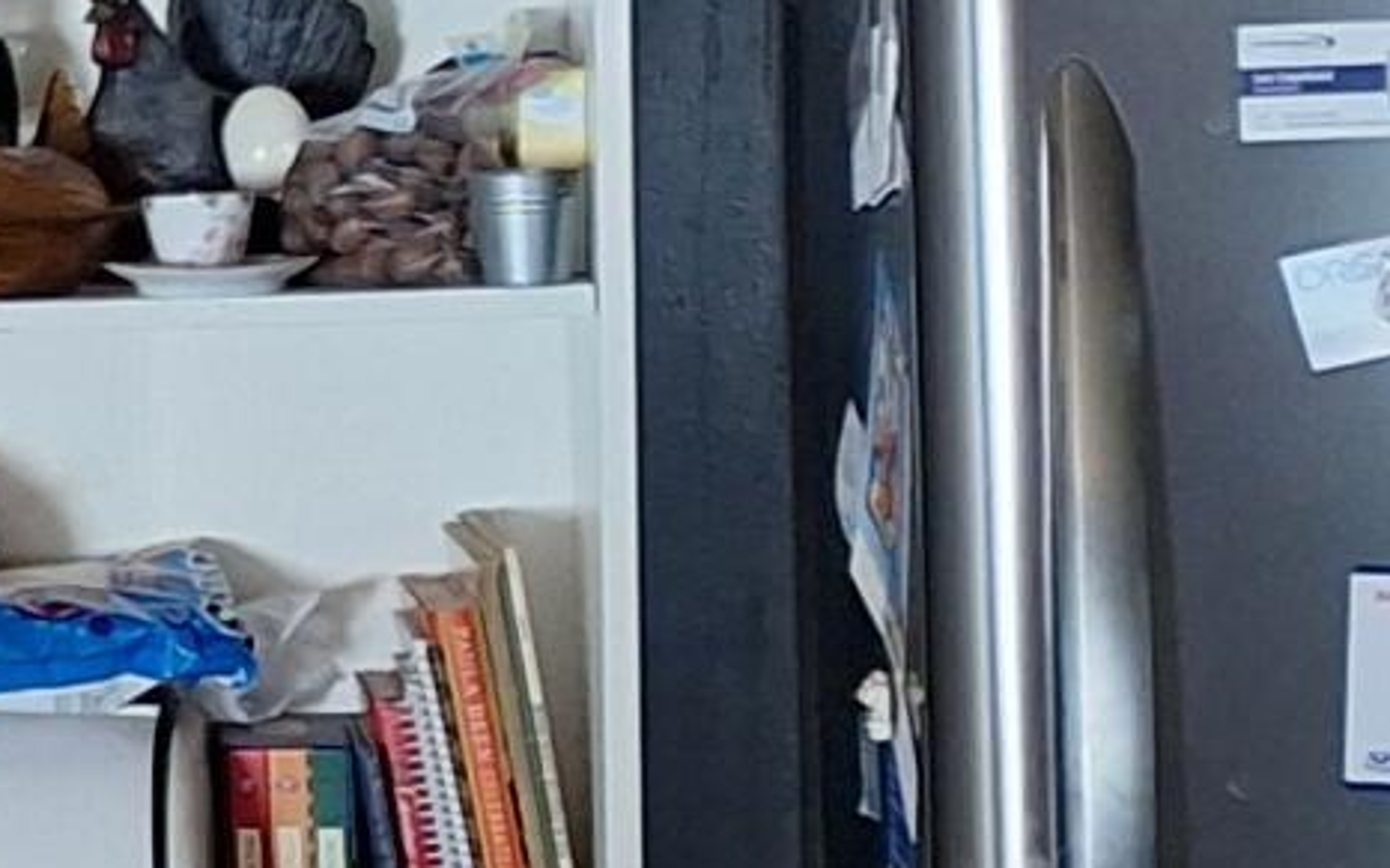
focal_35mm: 157
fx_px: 5946
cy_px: 182
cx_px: -2771
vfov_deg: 8.3
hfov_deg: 10.0
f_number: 1.8
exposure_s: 1/30
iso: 250
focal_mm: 5.54
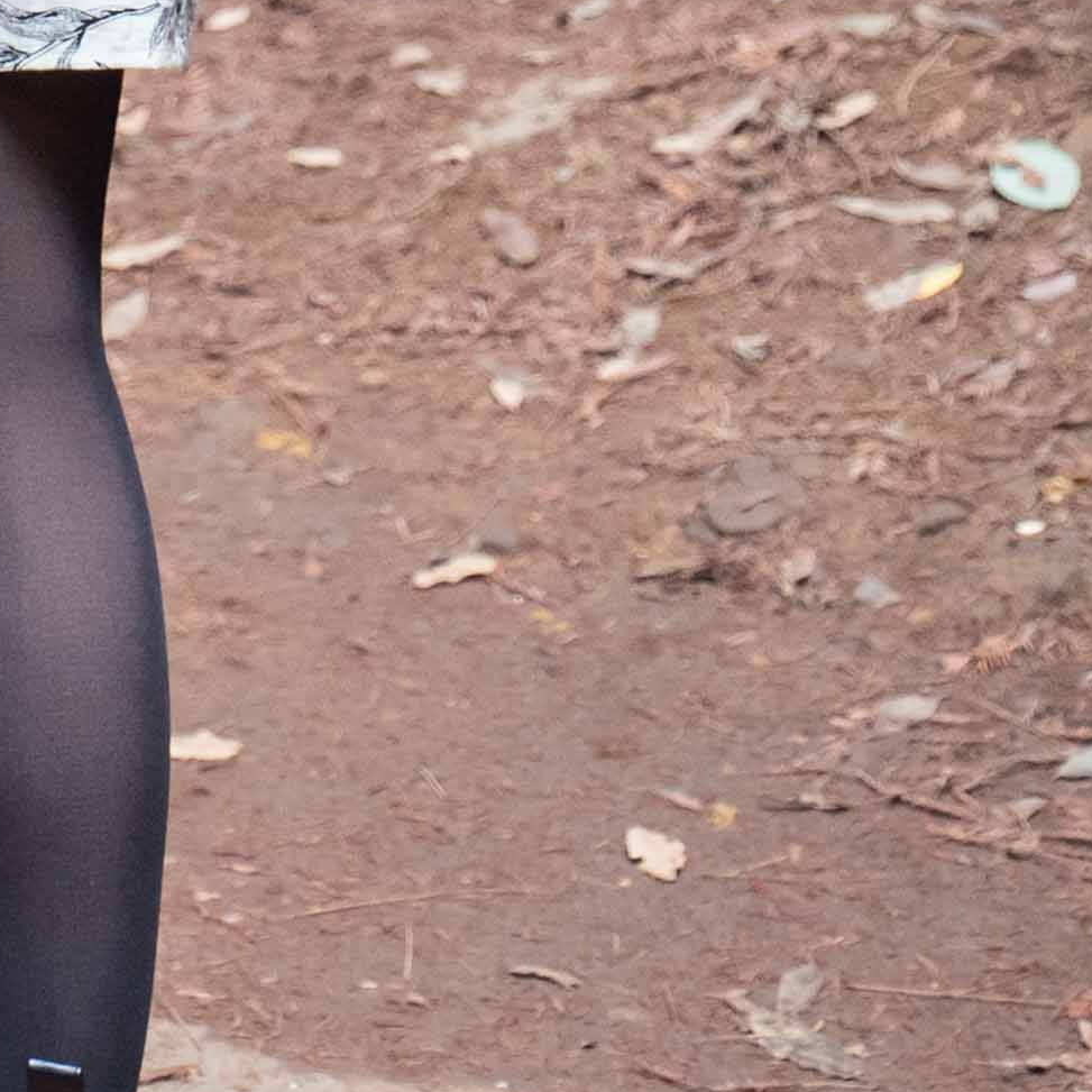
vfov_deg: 11.1
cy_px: -1010
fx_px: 5175
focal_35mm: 145
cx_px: -206
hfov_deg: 11.8
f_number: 2.8
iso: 2500
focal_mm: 28
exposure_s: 1/160
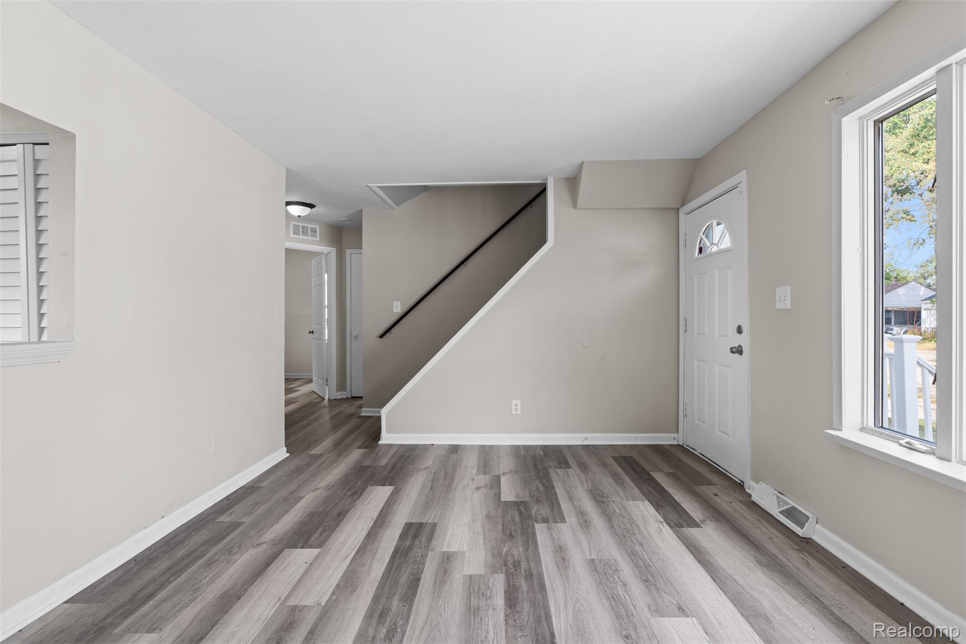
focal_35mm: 16
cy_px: 322
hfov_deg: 96.7
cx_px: 483
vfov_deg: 73.7
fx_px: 429
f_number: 8
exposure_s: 1/6
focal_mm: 16
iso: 400
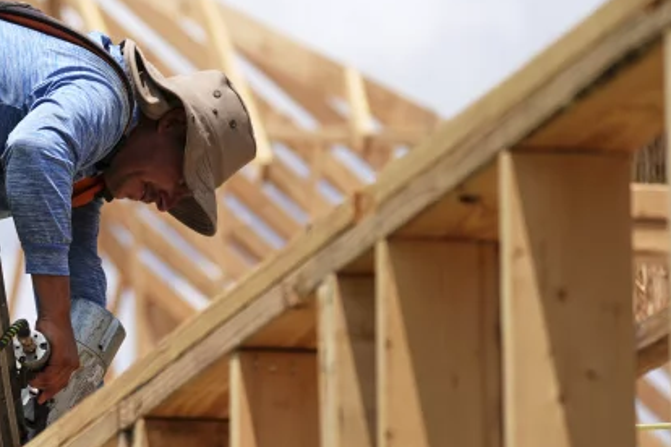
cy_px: 385
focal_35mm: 411
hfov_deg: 5.0
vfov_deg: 3.3
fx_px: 7660
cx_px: -3
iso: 125
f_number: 5.6
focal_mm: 189
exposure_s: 1/1250
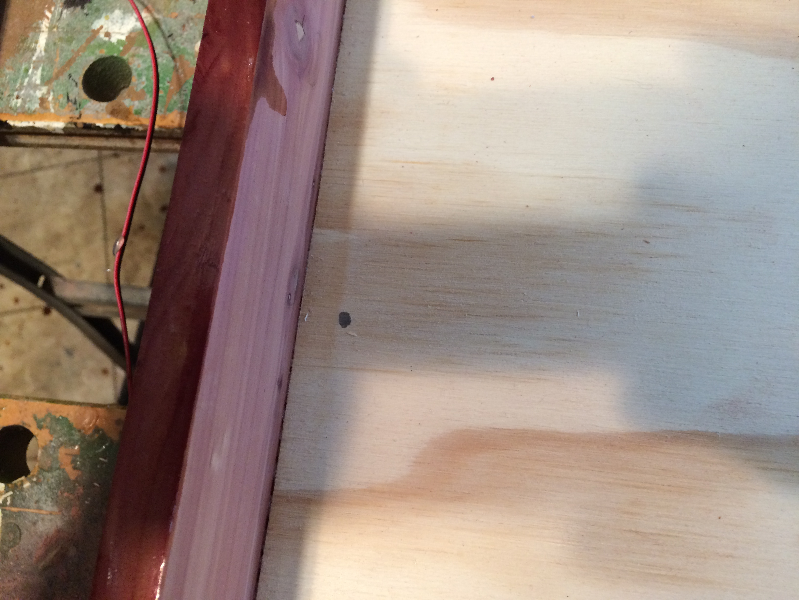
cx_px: 400
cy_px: 300
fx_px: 669
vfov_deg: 48.2
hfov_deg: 61.7
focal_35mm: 29
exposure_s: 1/30
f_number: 2.2
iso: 160
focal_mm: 4.15
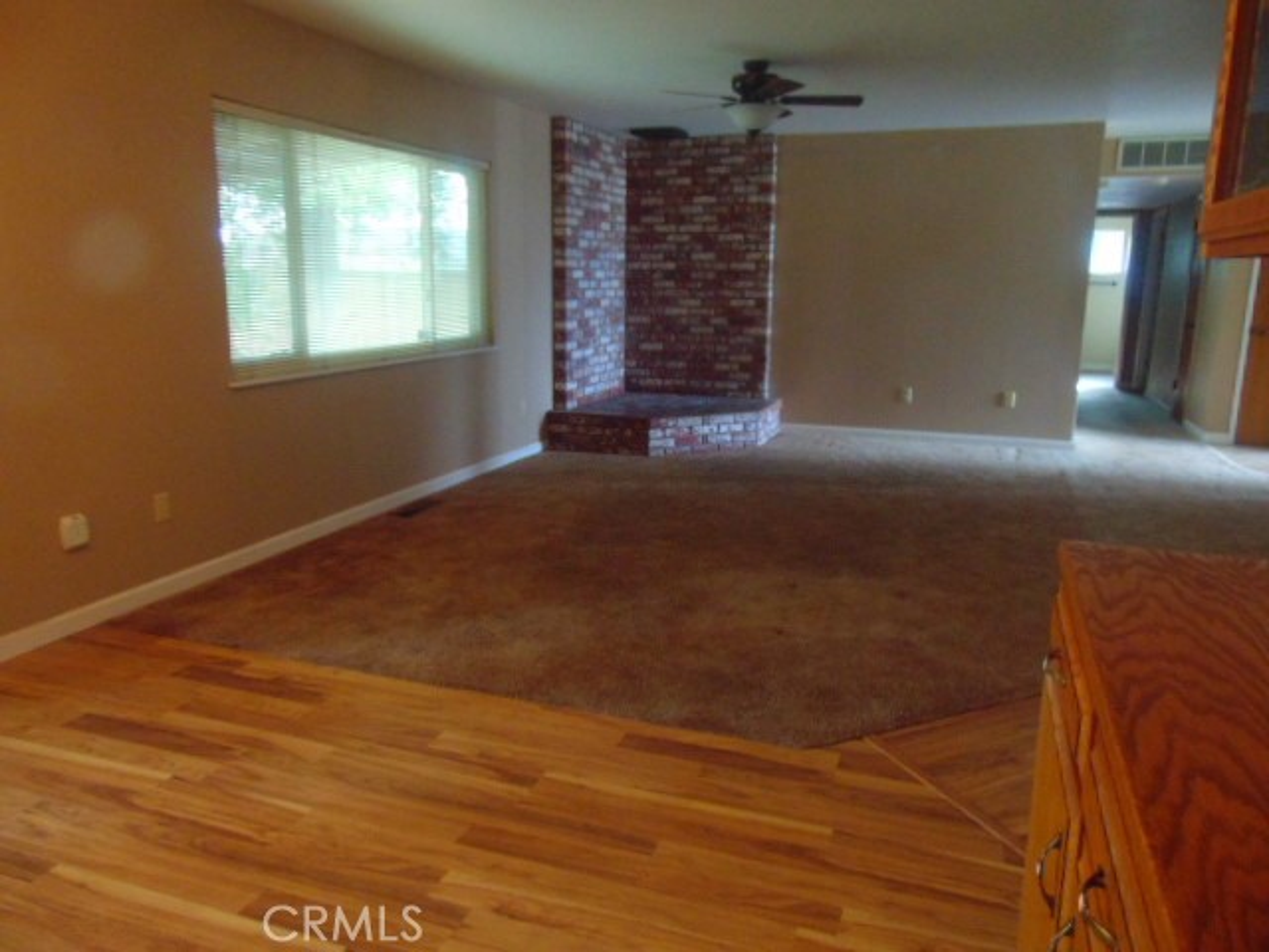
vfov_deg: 54.9
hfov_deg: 69.4
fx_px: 916
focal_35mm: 25
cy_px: 476
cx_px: 634
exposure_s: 1/13
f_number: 3
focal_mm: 4.5
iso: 400
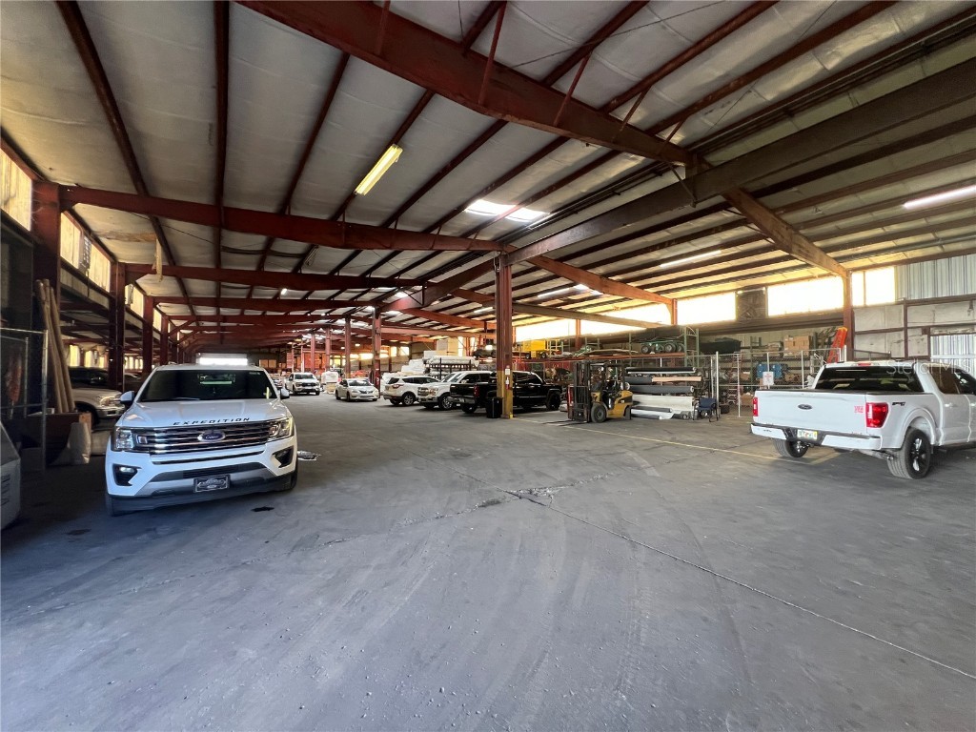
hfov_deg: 106.2
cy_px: 366
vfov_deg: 89.9
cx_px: 488
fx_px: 367
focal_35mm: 13
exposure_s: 1/99
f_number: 1.8
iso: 200
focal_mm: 1.57
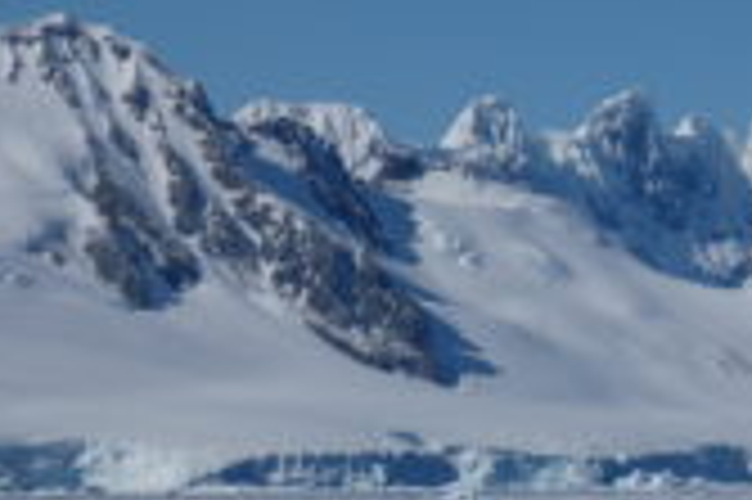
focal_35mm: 316
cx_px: 729
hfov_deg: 6.5
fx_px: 6594
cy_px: 428
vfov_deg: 4.3
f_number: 5.3
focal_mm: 25.2
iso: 80
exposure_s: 1/2000
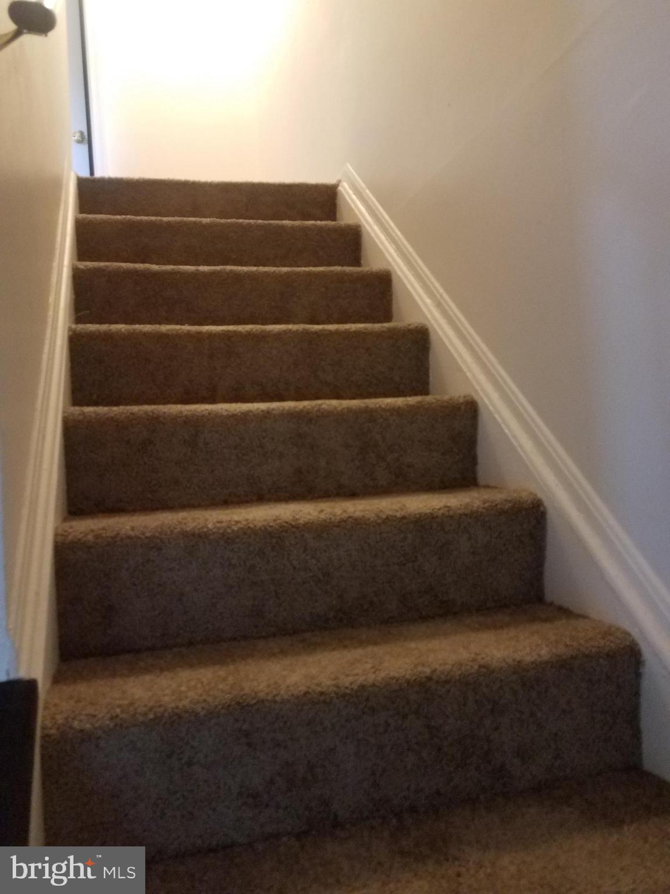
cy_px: 447
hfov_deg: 53.1
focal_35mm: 26
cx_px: 335
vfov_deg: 67.3
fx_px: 671
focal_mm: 4.2
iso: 250
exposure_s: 1/20
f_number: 1.7
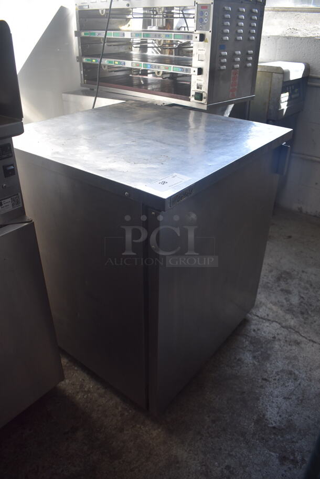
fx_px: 359
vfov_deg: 67.3
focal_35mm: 27
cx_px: 160
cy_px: 240
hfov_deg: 48.0
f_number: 3.5
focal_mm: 18
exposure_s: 1/250
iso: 400
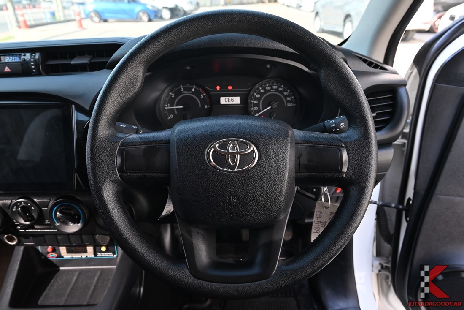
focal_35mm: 24
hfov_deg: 73.7
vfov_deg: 53.2
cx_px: 232
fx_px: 309
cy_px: 155
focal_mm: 24
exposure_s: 1/90
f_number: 6.7
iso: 560
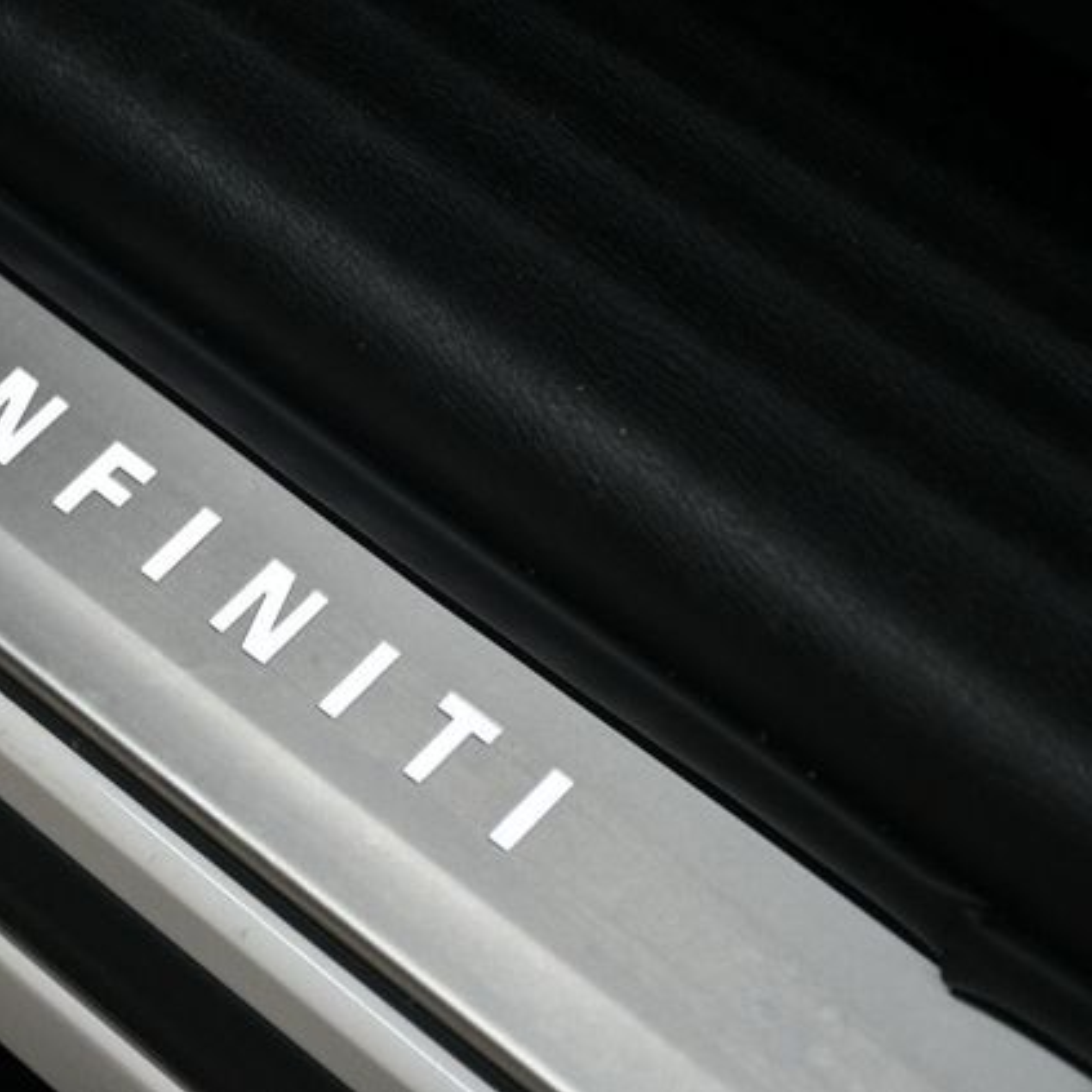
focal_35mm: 108
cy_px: 545
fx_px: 3855
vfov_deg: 16.1
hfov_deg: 16.1
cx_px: 287
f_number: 4.8
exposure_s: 1/125
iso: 1800
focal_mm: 56
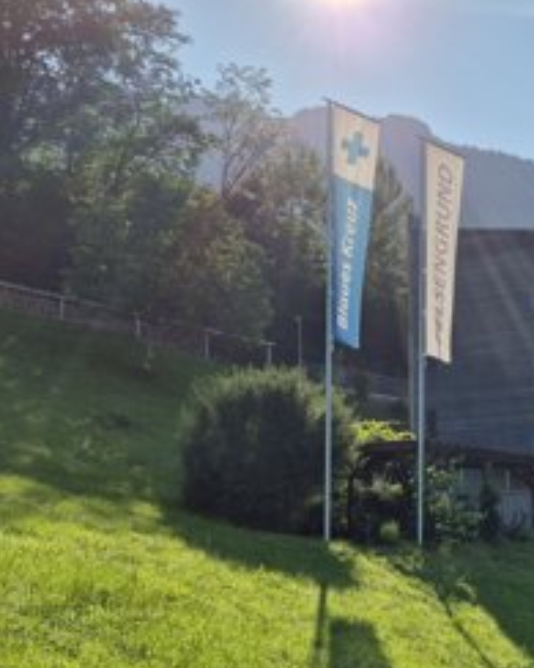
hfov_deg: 29.4
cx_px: 594
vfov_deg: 39.8
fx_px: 909
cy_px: 450
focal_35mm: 46
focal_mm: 5.4
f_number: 1.8
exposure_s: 1/4080
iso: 25
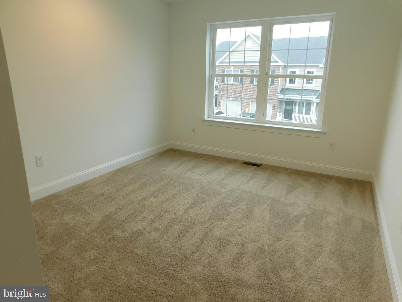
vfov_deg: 58.9
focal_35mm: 23
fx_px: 267
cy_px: 151
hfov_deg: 73.9
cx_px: 201
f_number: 3
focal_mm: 4
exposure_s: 1/40
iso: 125
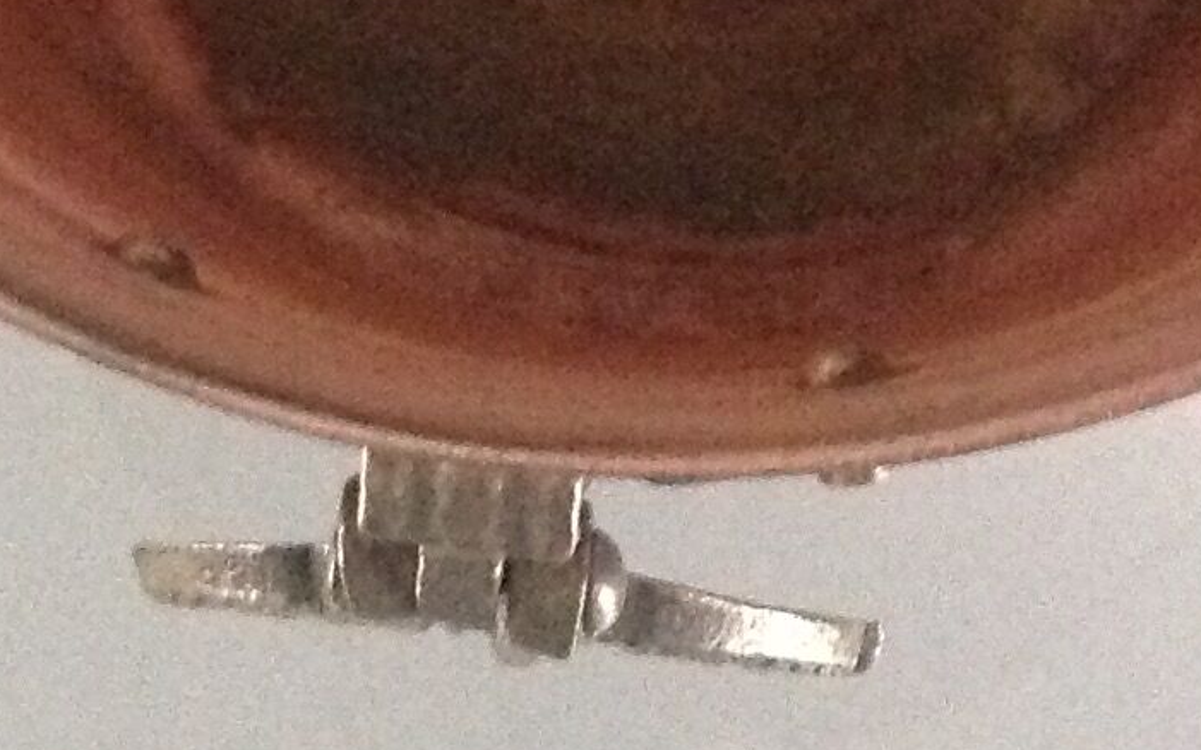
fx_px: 4484
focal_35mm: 137
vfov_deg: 9.0
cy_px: -803
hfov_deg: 15.3
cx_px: 593
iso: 800
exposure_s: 1/15
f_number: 2.4
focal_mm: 4.28
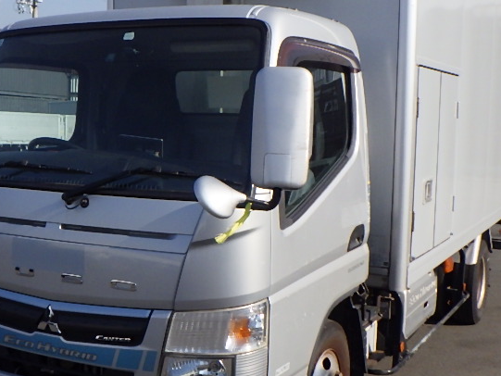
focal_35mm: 53
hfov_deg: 35.9
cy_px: 178
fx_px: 767
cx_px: 179
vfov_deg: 27.5
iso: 250
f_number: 4.2
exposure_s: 1/2000
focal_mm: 5
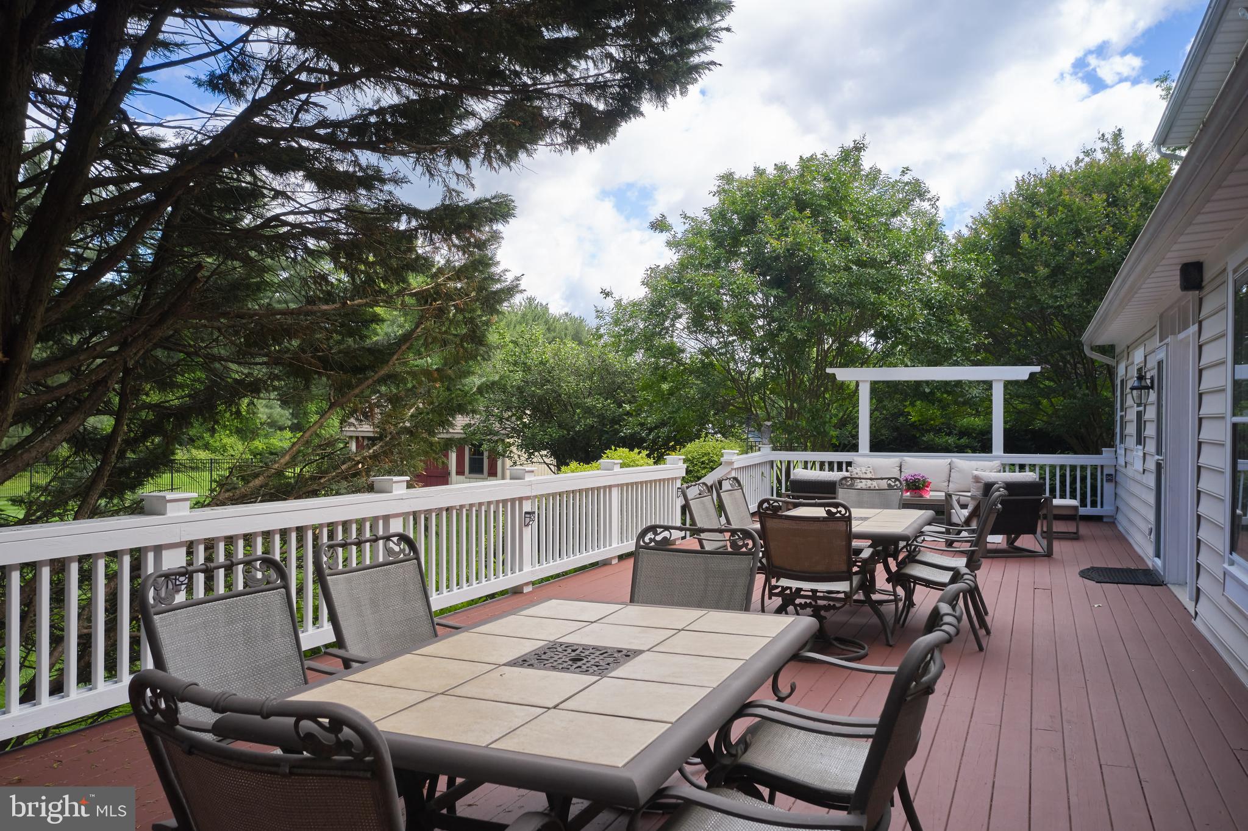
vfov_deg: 46.4
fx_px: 970
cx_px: 624
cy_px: 416
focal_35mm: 28
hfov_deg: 65.5
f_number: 5
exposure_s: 1/240
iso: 100
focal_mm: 10.26
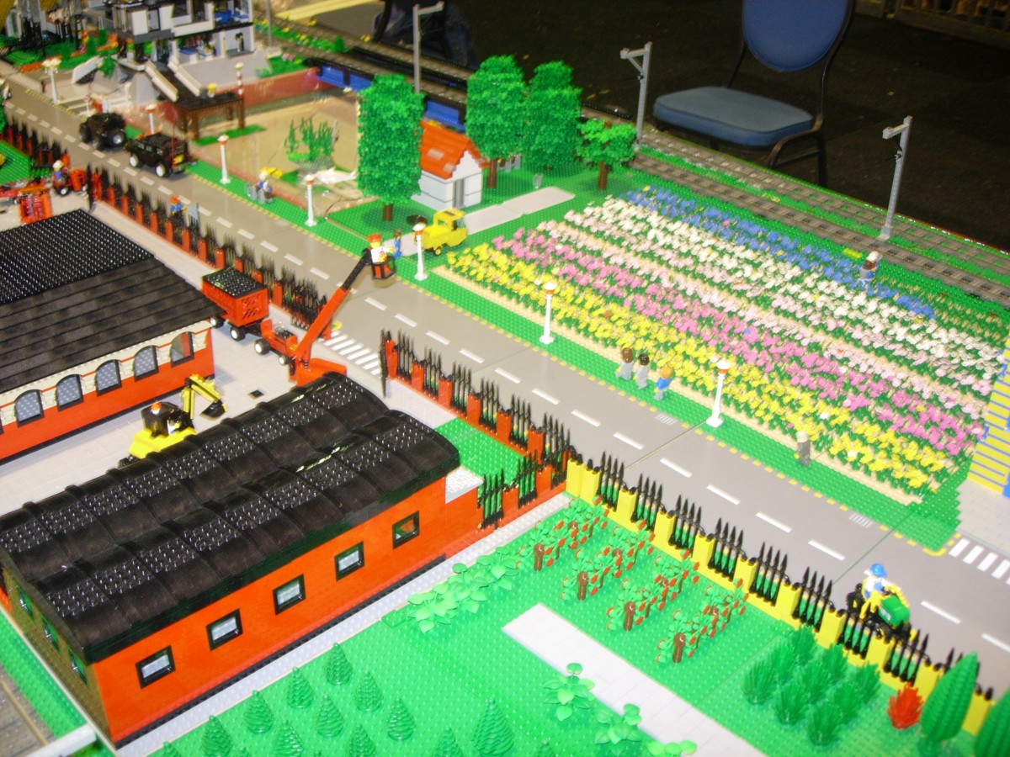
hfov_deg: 49.0
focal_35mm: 38
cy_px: 378
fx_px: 1109
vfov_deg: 37.7
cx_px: 505
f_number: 2.8
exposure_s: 1/12.6
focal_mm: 7.8
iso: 79
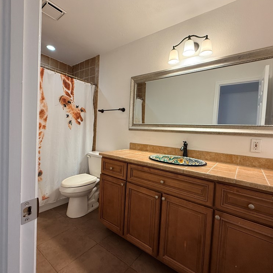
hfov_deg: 84.0
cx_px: 135
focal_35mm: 17
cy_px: 136
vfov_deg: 84.0
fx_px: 152
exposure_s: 1/120
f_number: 2.2
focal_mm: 2.22
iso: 320
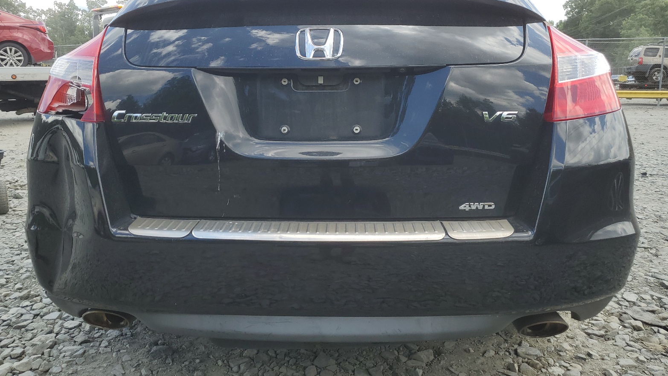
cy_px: 167
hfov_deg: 66.1
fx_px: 514
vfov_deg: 40.1
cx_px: 328
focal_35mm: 29
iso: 50
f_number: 1.5
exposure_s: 1/1111
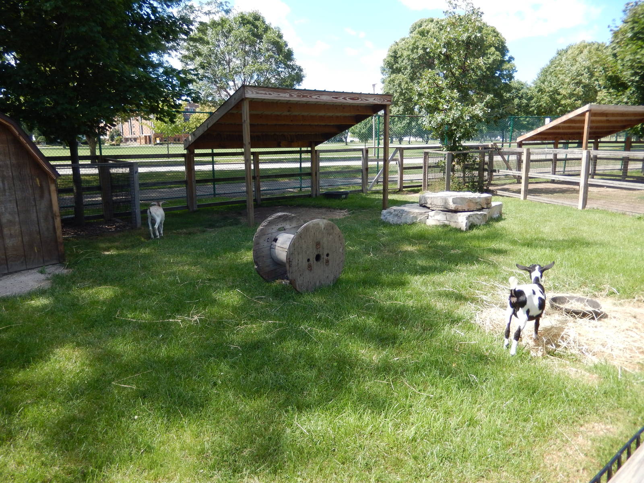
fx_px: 465
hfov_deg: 69.4
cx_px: 322
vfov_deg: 54.9
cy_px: 242
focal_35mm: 25
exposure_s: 1/400
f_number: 3.4
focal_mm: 4.5
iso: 125
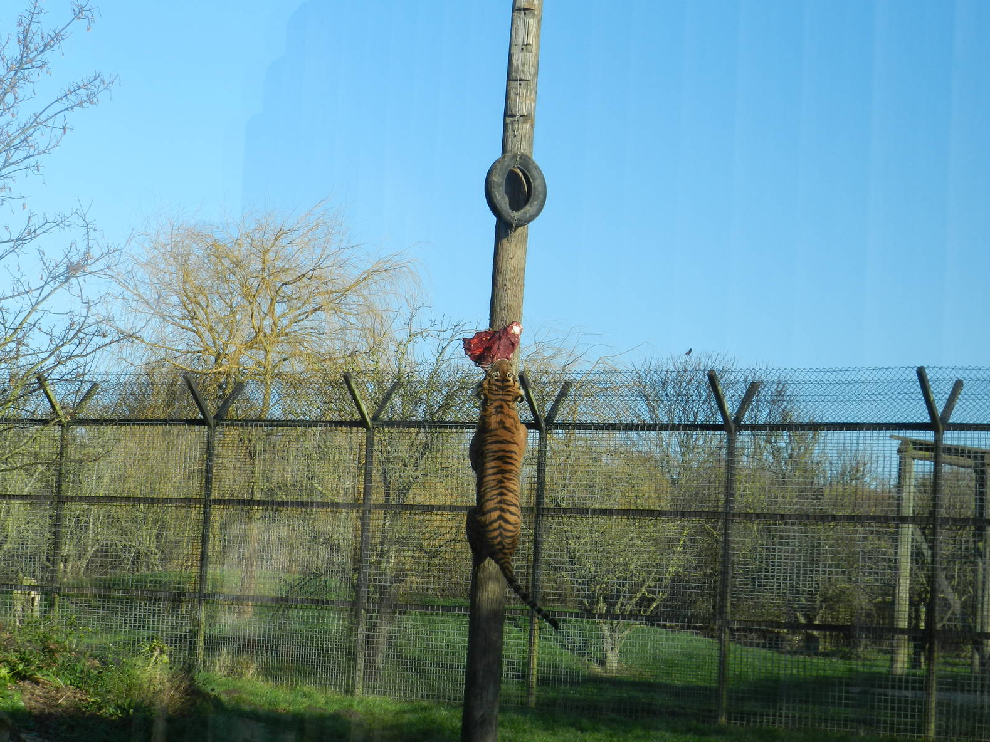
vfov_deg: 19.1
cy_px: 371
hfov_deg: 25.3
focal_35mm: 77
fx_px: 2202
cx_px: 495
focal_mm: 13.5
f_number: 4.8
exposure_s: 1/400
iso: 160
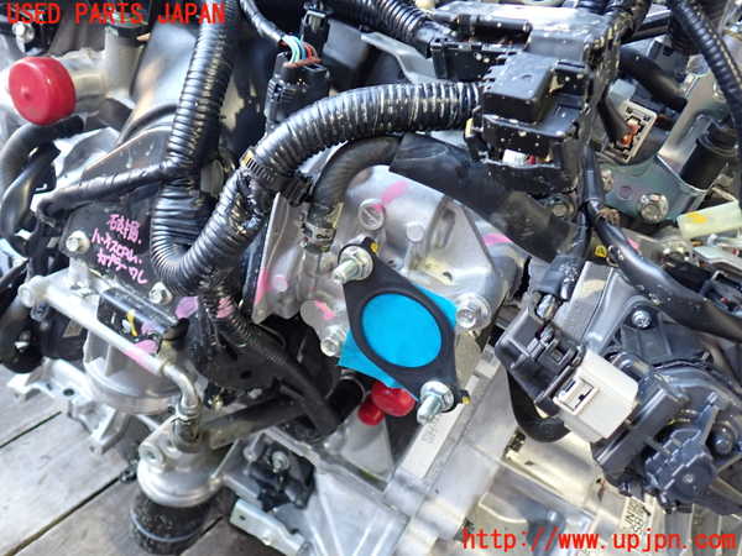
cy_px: 278
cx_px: 371
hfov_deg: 60.0
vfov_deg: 46.8
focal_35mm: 30
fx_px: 643
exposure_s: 1/30
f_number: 2.3
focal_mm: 5.4
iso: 250
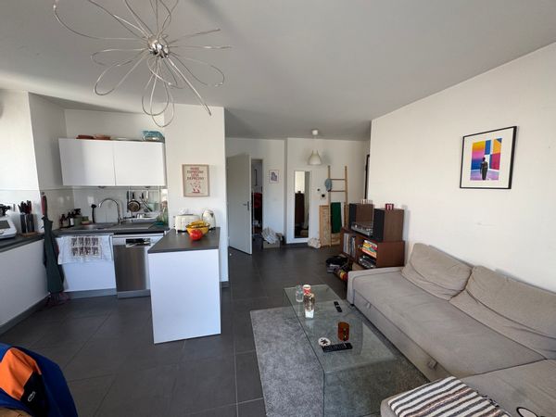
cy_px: 208
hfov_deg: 102.1
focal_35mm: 14
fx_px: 225
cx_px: 278
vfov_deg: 85.7
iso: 80
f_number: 2.2
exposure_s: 1/99
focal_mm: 2.22
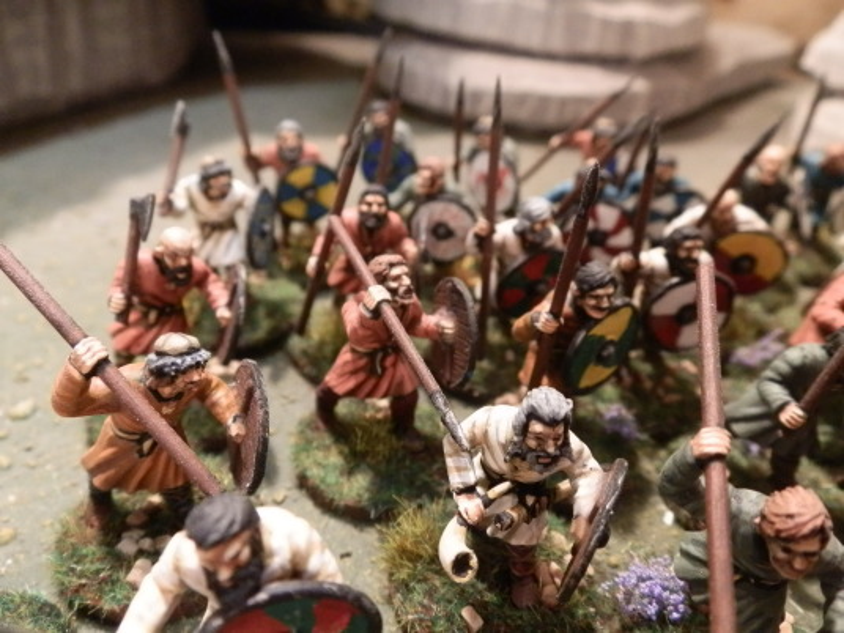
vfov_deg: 49.7
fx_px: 683
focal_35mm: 28
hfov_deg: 63.4
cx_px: 422
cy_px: 316
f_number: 3.1
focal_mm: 5
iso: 400
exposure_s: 1/40
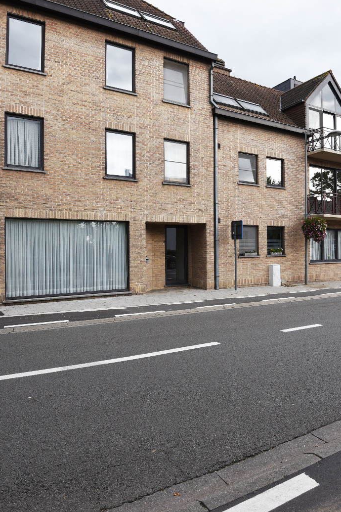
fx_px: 355
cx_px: 215
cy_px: 247
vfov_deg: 71.5
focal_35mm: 25
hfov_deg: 50.7
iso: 200
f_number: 9
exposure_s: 1/320
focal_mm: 16
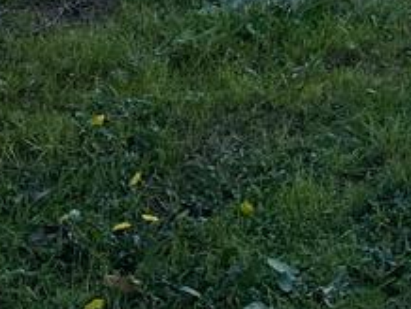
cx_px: 782
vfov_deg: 8.1
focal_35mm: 165
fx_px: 1961
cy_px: -495
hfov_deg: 11.0
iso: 80
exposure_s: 1/1495
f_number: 1.78
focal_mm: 6.86
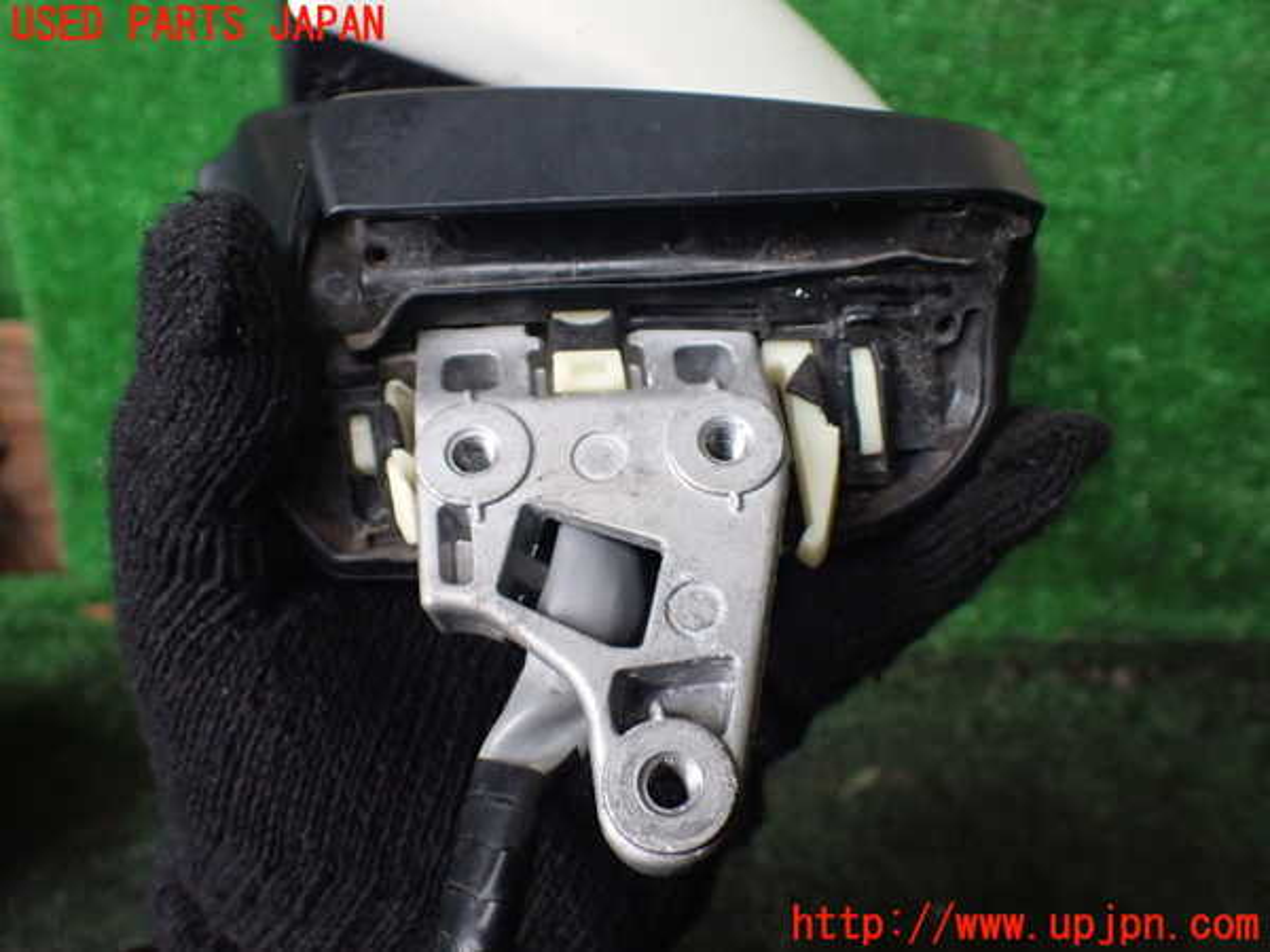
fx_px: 1101
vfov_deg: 46.8
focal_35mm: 30
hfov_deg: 60.0
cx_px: 635
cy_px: 476
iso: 800
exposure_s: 1/100
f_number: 2.3
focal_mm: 5.4
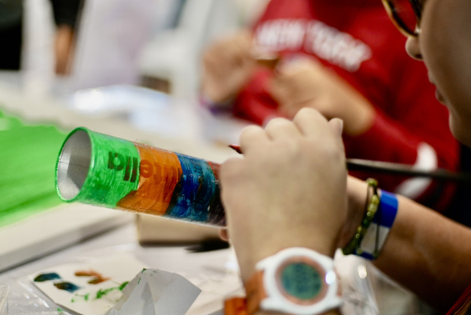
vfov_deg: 24.2
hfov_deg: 35.6
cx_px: 220
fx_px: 733
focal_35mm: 56
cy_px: 151
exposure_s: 1/160
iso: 1250
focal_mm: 50
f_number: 2
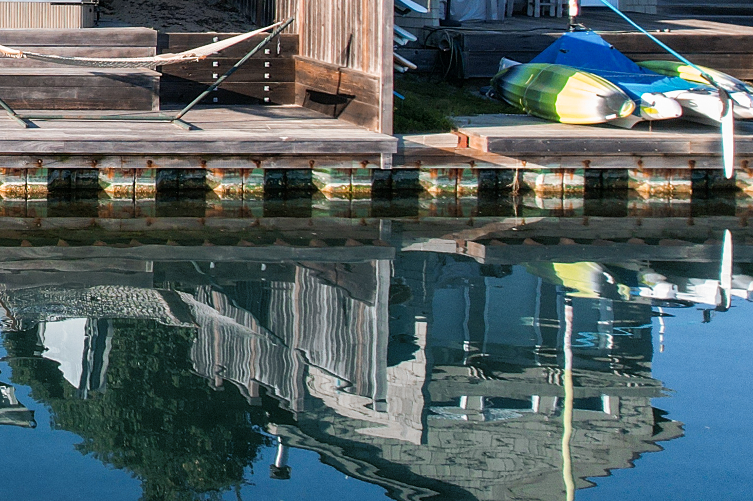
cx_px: -362
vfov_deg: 16.2
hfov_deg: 21.5
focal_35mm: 80
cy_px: -135
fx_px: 1673
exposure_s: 1/800
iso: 100
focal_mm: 8.38
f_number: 2.8
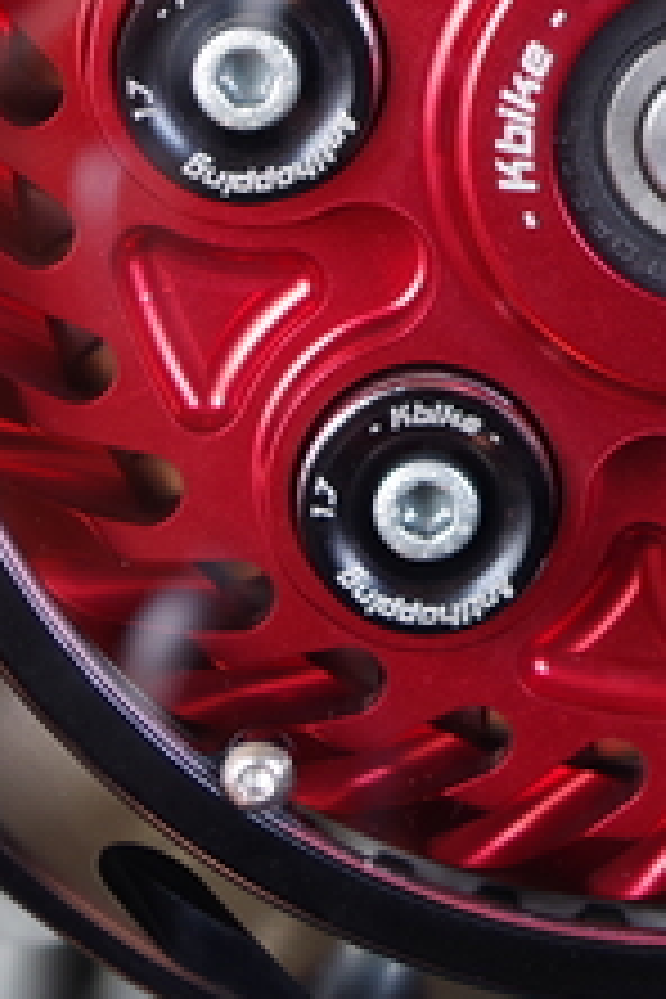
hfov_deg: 10.1
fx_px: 3718
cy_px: 166
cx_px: 792
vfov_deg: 15.2
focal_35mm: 134
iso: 100
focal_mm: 21.25
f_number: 4
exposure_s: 1/10
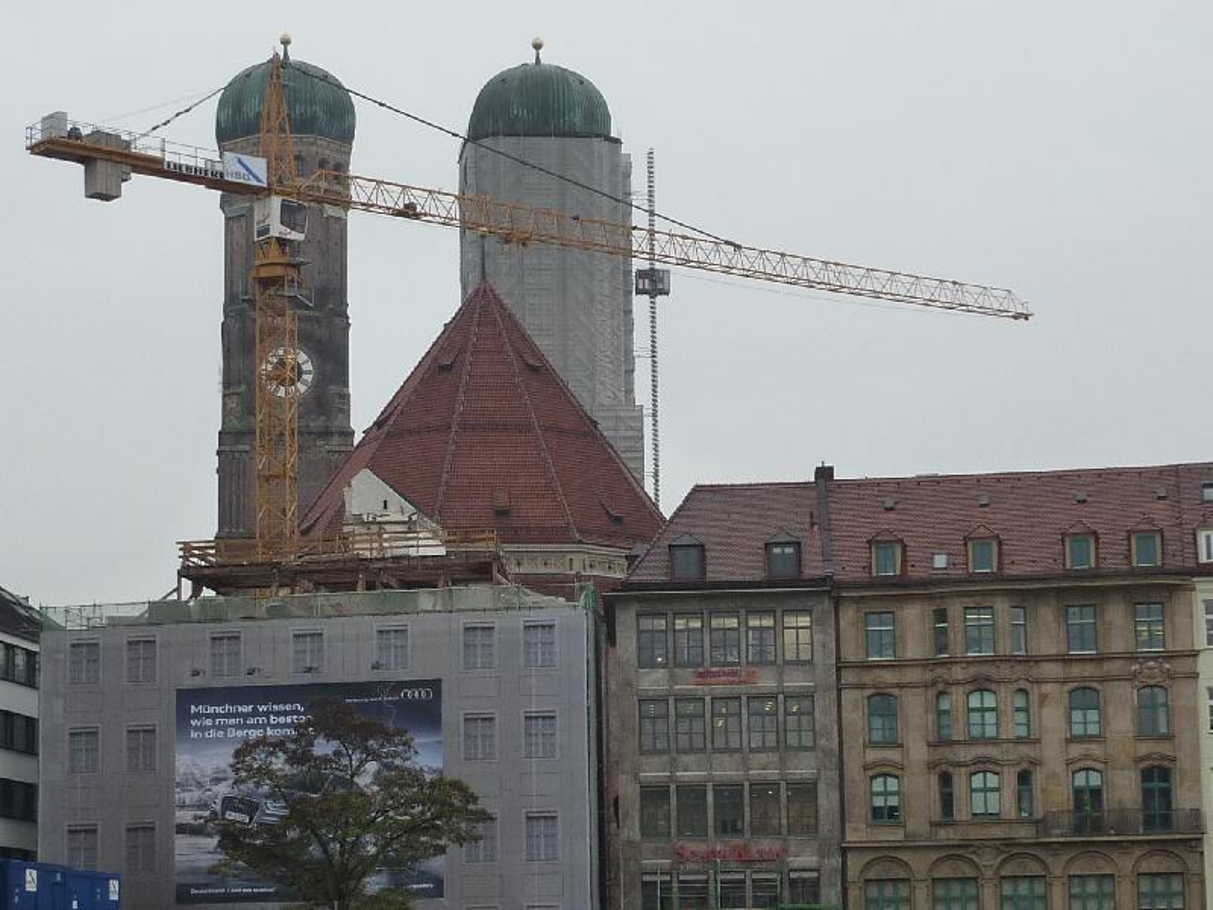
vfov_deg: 15.9
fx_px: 3259
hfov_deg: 21.1
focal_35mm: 93
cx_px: 606
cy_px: 455
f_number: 3.8
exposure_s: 1/250
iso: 125
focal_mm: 8.5
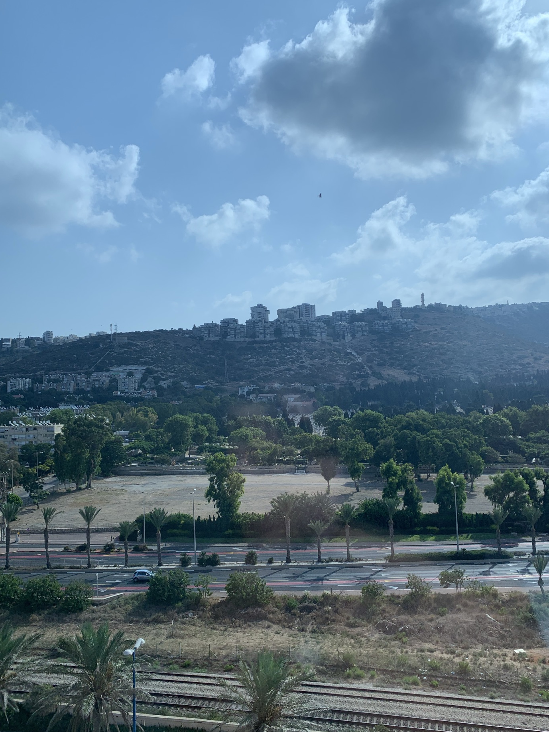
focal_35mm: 29
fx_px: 613
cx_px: 277
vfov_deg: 61.7
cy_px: 372
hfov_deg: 48.2
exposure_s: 1/3289
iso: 25
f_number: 1.8
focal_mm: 4.25
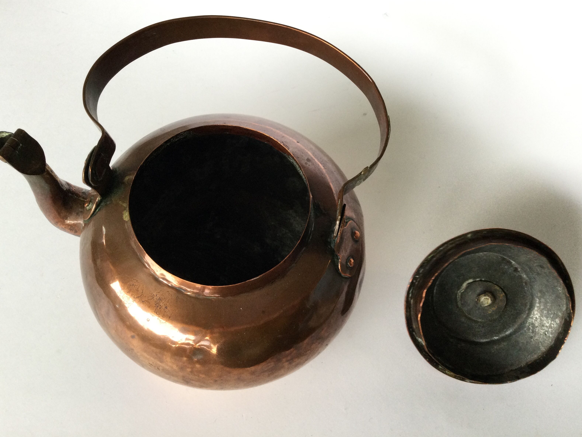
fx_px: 538
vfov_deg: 44.2
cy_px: 212
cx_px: 283
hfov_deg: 56.8
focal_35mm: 32
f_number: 2.4
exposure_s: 1/33
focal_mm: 3.3
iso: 40
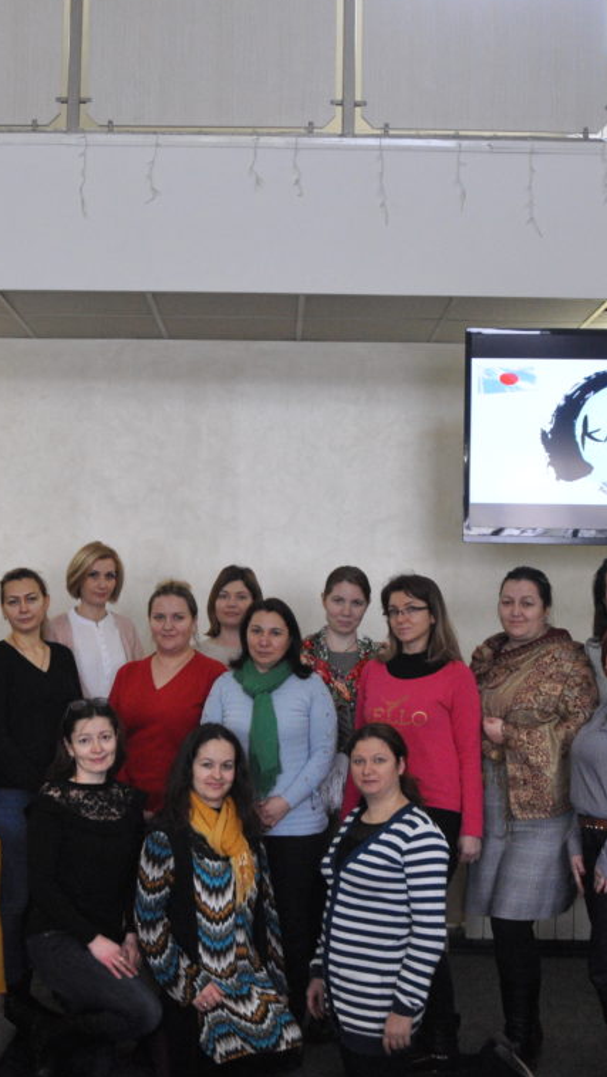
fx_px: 1372
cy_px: 537
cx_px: 260
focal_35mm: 48
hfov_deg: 24.9
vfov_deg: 42.9
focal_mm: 20
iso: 1600
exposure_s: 1/125
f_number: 5.6
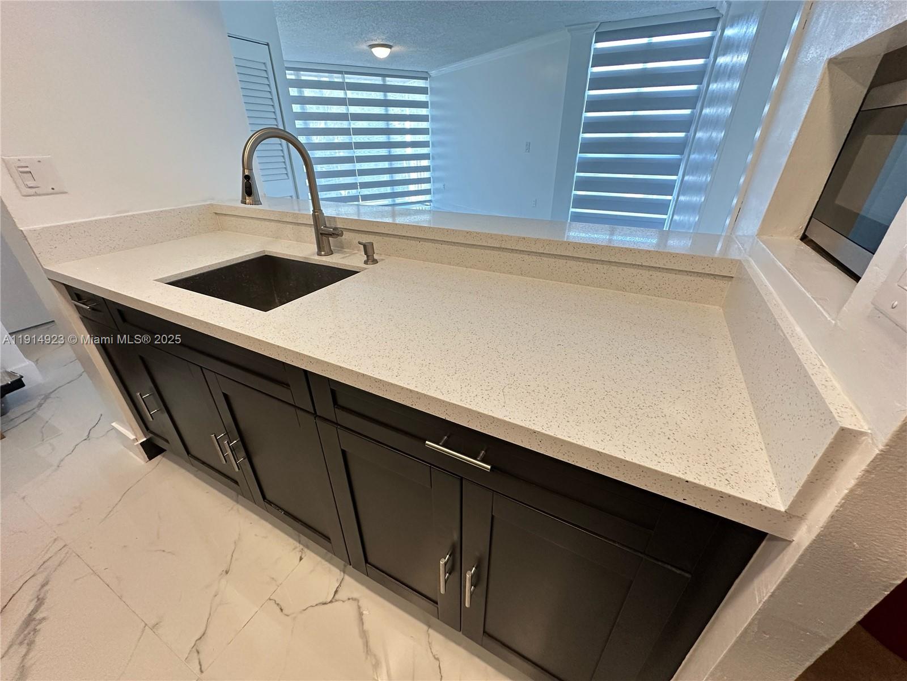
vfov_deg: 85.7
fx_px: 367
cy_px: 340
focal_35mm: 14
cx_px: 454
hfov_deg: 102.1
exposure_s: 1/120
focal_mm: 2.22
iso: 250
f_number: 2.2
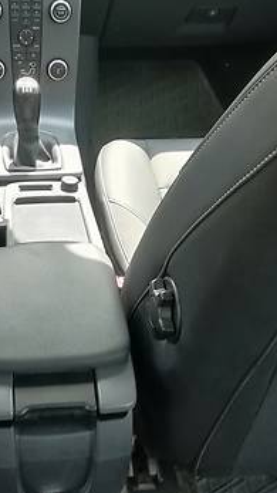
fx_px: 640
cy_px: 236
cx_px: 87
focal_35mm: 49
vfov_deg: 42.1
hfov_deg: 24.3
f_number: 2.2
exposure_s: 1/140
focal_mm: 3.5
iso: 50
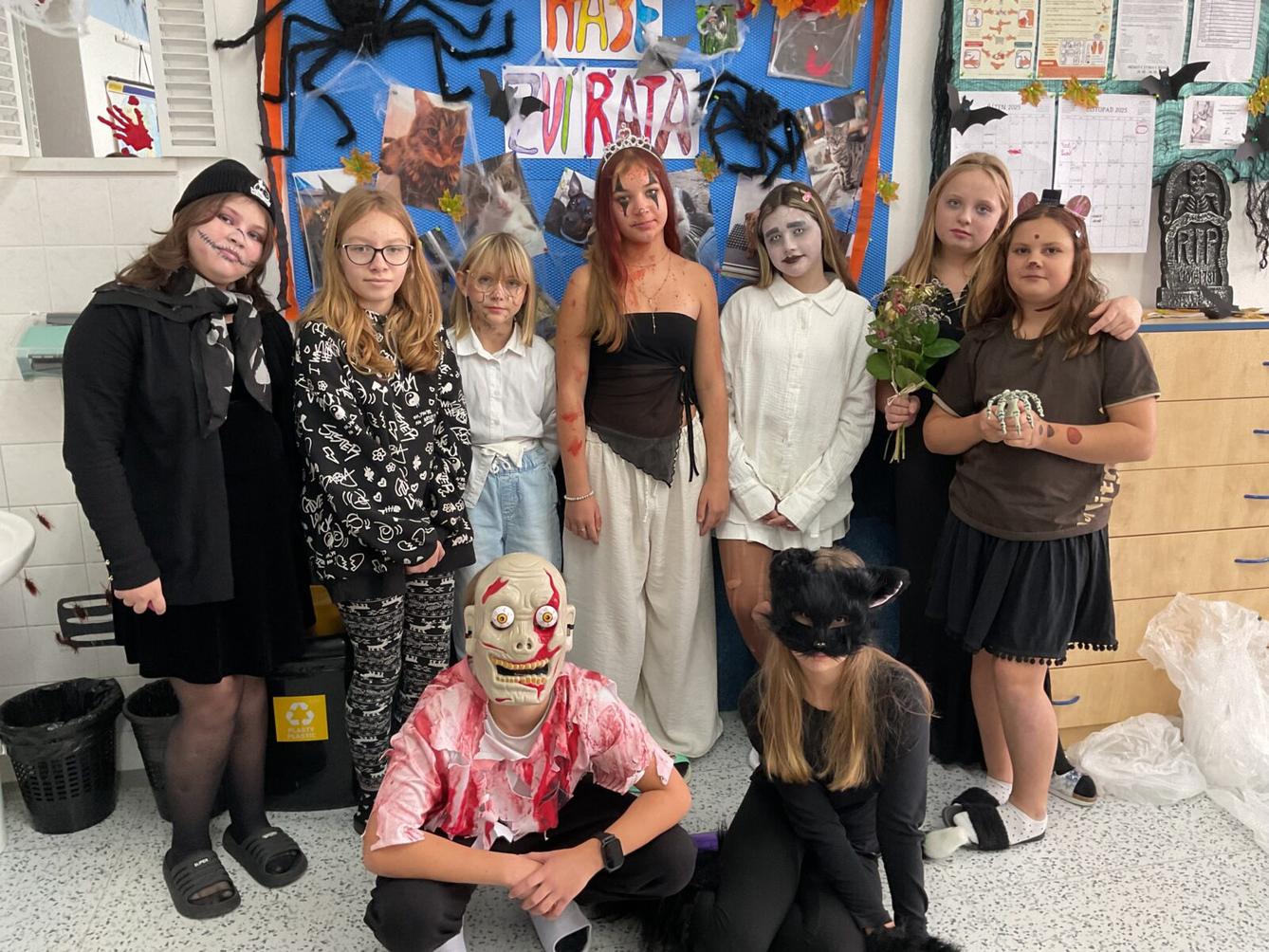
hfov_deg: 61.7
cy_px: 476
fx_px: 1063
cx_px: 634
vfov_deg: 48.2
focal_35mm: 29
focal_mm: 3
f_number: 1.8
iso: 100
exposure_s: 1/50
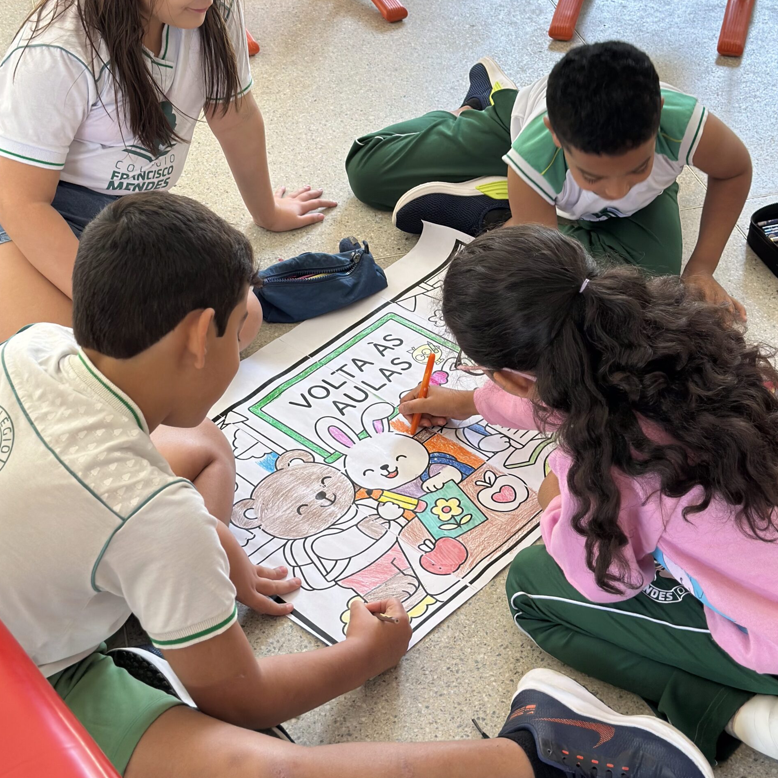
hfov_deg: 30.0
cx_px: 387
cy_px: 296
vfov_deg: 29.9
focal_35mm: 57
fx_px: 1449
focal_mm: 6.86
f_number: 1.78
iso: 125
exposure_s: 1/120
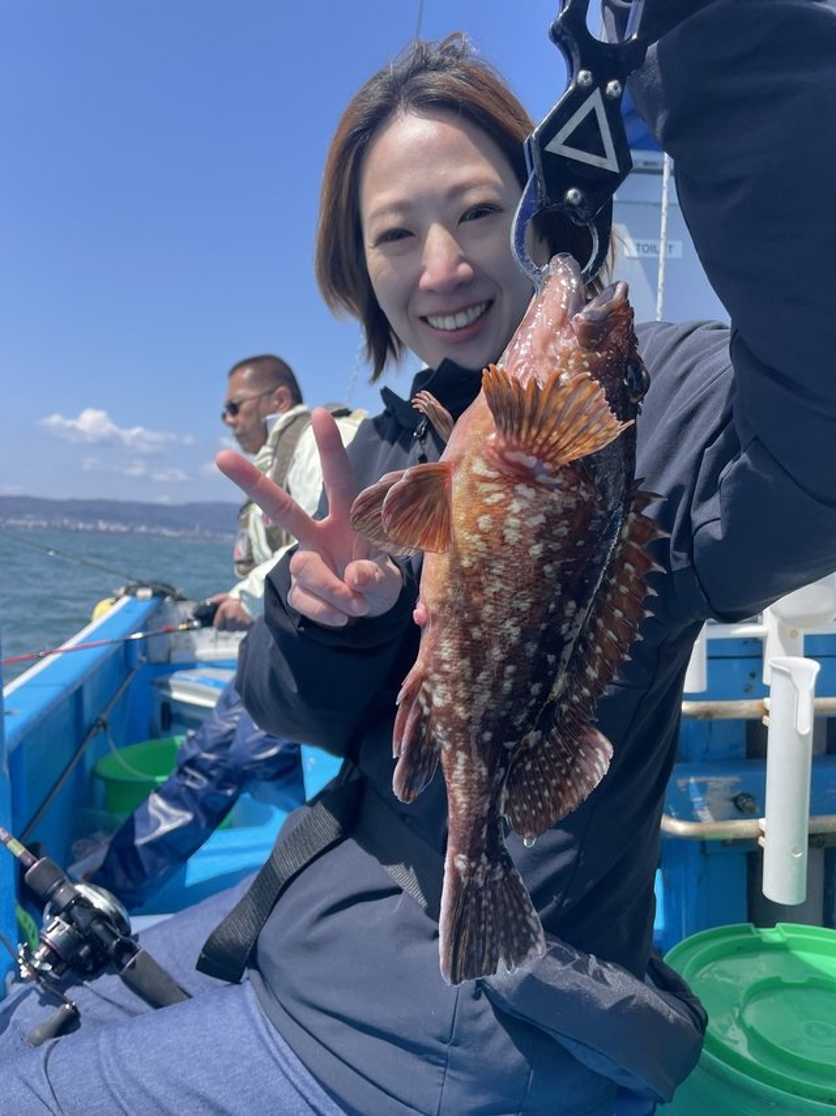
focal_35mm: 26
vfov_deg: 67.3
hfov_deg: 53.0
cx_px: 418
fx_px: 838
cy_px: 558
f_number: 1.6
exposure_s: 1/2053
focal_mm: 4.2
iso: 32
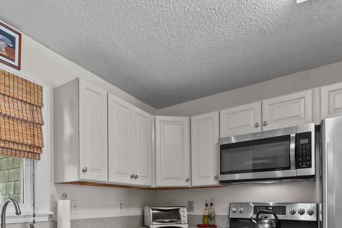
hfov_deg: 70.4
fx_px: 237
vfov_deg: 47.0
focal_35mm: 25
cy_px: 198
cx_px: 128
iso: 100
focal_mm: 14
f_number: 8
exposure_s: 1
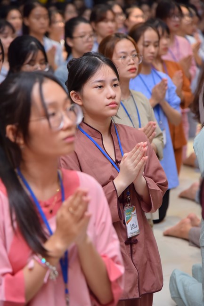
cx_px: 102
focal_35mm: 120
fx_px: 1020
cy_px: 153
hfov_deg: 11.4
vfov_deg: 17.1
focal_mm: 120
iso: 1250
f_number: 5
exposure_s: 1/160
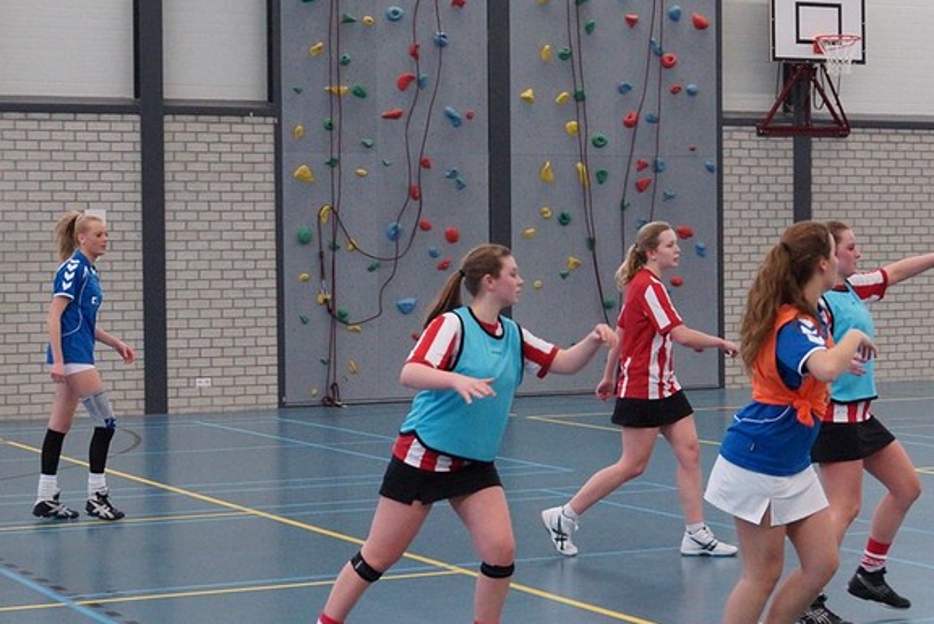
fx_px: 1662
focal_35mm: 64
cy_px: 361
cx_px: 688
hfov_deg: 30.9
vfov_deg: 21.3
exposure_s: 1/320
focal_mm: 24
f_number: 2.8
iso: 1250
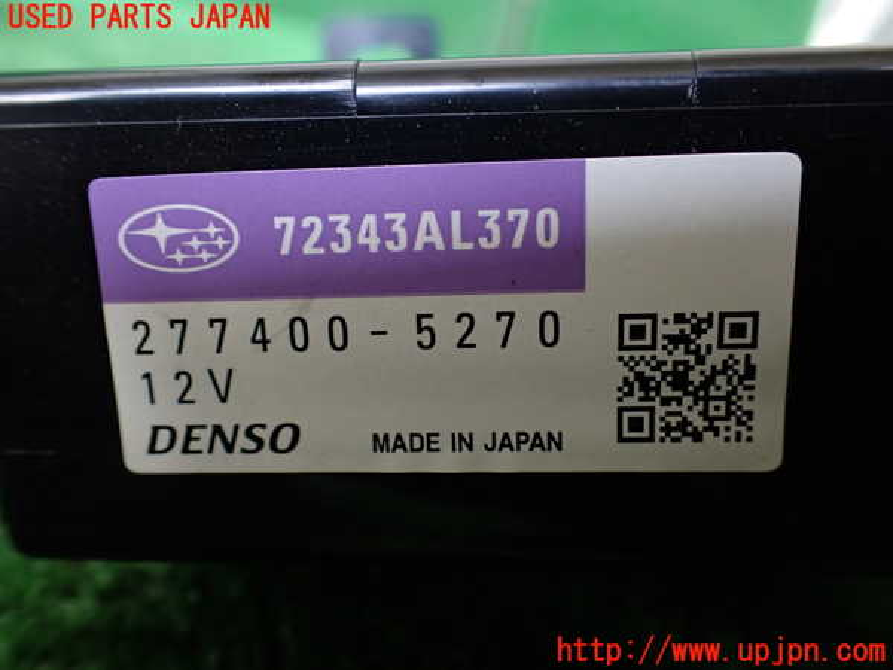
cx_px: 446
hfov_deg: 60.0
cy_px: 335
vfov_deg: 46.8
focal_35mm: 30
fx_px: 774
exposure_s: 1/125
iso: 400
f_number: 2.3
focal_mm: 5.4
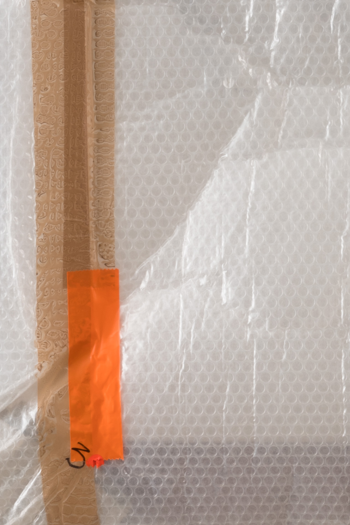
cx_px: 470
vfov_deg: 10.8
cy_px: 148
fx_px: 2770
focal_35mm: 190
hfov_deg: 7.2
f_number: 20
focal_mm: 46
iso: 64
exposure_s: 2.5
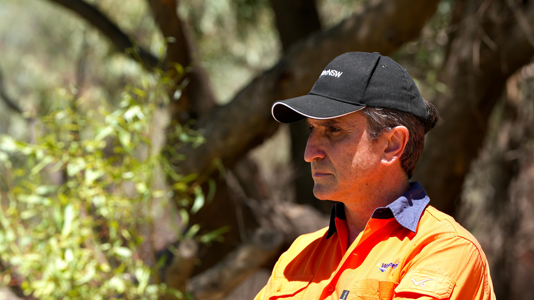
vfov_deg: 7.6
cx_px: 302
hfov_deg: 13.5
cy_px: 190
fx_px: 2251
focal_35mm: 159
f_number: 5
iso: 100
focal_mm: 134
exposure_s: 1/500
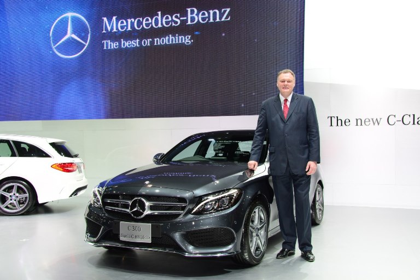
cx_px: 210
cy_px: 140
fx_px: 443
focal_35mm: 38
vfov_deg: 35.1
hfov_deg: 50.7
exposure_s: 1/100
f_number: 5.6
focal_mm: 38
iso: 1250
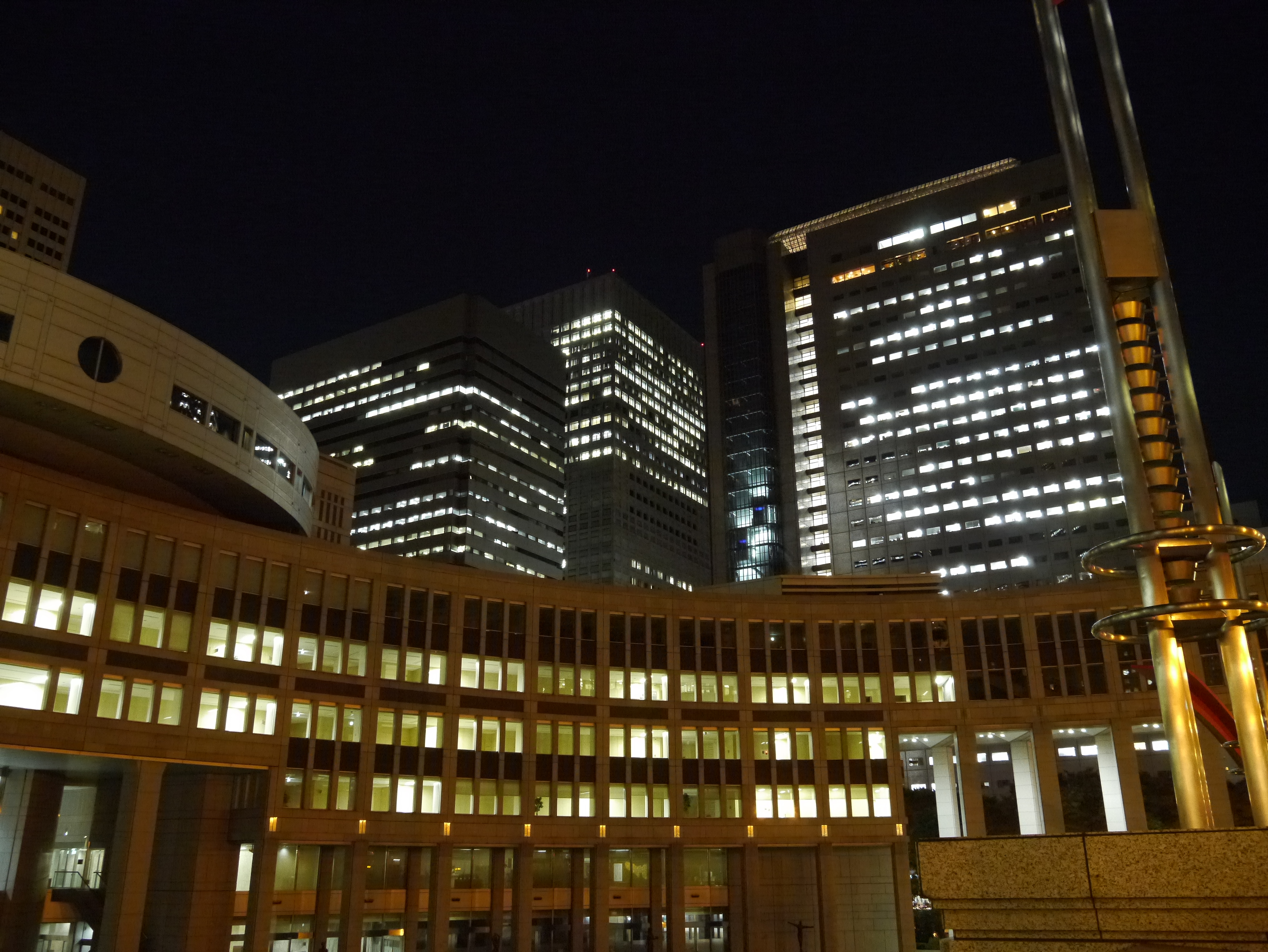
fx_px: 1026
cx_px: 634
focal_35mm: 28
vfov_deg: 49.8
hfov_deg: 63.4
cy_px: 476
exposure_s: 1/8
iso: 3200
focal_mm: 14
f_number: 5
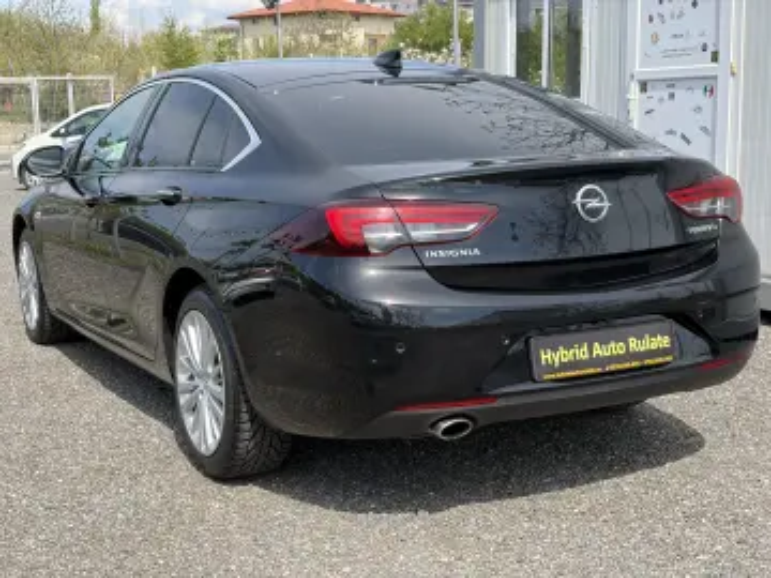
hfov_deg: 36.8
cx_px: 386
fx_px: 1158
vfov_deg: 28.0
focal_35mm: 52
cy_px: 289
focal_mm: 5.96
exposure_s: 1/1263
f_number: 1.6
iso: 32
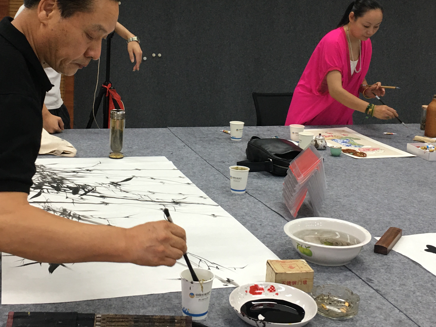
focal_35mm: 52
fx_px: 655
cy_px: 80
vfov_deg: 27.6
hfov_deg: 36.8
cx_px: 212
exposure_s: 1/17
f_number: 2.2
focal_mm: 4.15
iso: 40
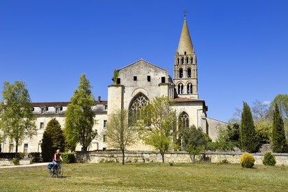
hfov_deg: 41.1
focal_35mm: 48
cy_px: 96
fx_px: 384
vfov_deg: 28.0
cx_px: 144
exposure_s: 1/400
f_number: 11
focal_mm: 48
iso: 200
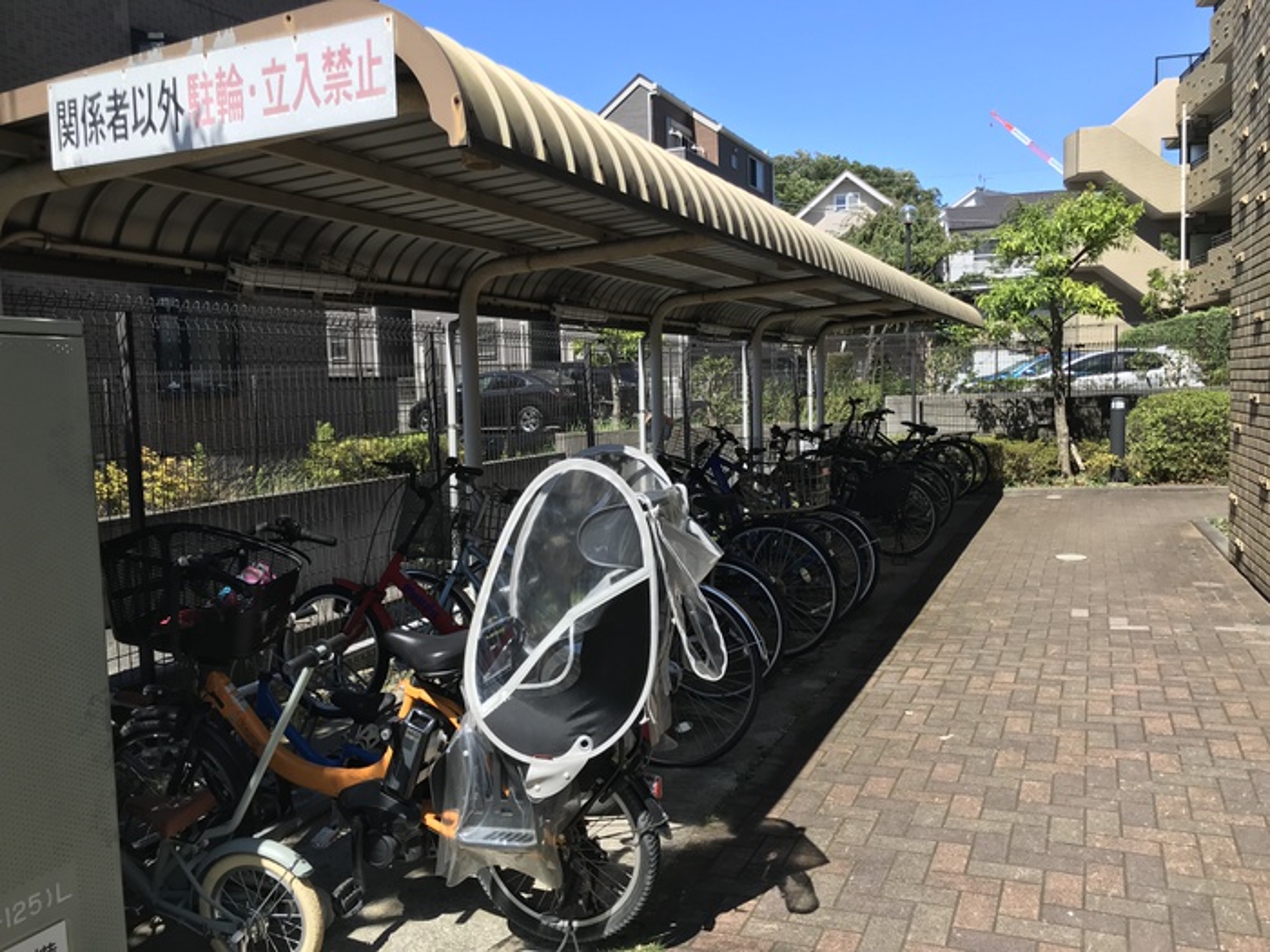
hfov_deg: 63.4
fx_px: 1027
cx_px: 635
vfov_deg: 49.7
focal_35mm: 28
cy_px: 476
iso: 20
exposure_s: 1/1350
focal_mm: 3.99
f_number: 1.8
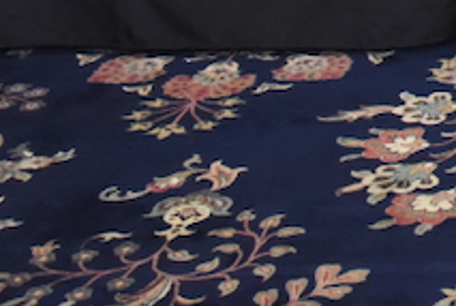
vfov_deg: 6.6
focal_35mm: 192
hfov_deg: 9.3
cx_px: 1186
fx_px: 2437
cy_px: -562
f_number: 5.6
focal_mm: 32
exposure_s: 1/125
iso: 3200
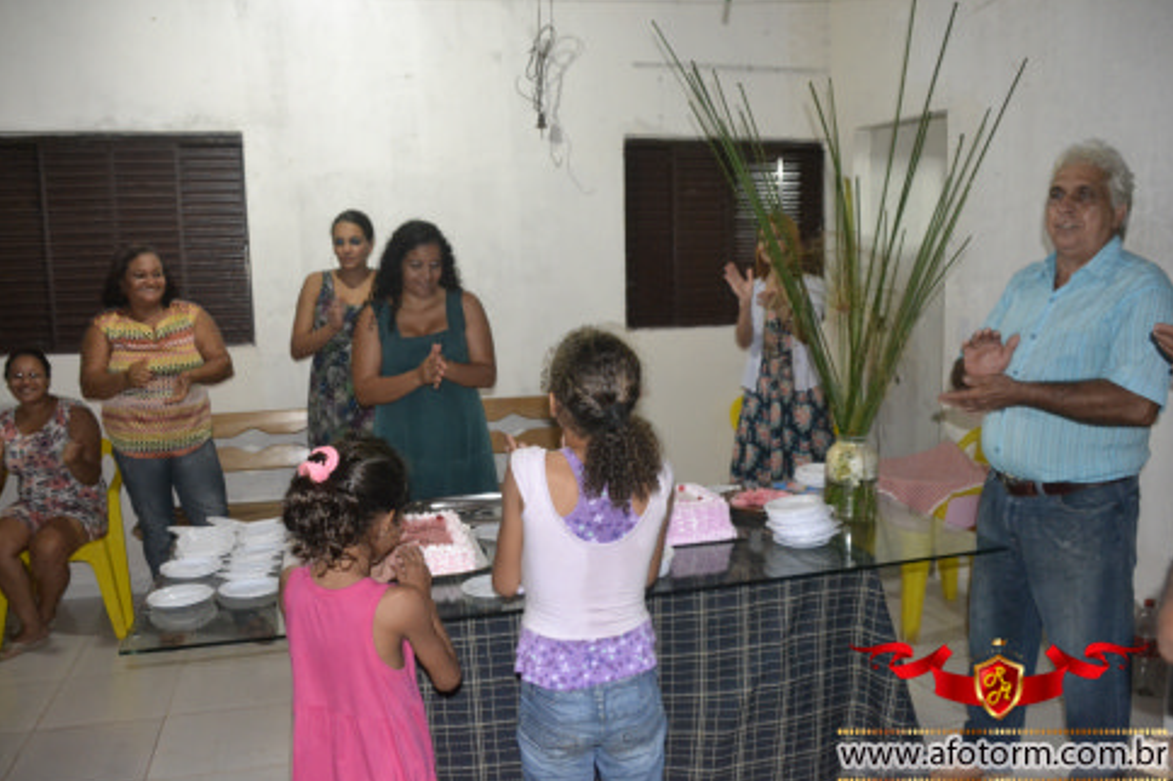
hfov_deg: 60.3
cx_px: 584
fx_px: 1009
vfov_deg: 42.3
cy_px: 401
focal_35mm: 31
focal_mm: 20
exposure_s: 1/60
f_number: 3.5
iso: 3200
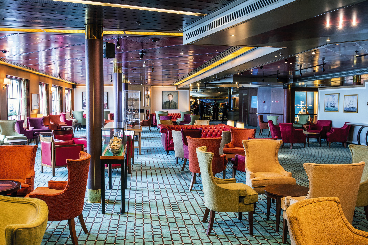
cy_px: 122
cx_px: 184
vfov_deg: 37.9
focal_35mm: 35
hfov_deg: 54.4
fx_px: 358
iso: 250
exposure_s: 1/6
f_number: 8
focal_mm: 35
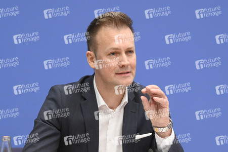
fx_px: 620
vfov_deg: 13.9
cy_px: 76
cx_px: 114
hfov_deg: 20.8
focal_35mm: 98
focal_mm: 98
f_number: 6.3
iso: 6400
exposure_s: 1/500
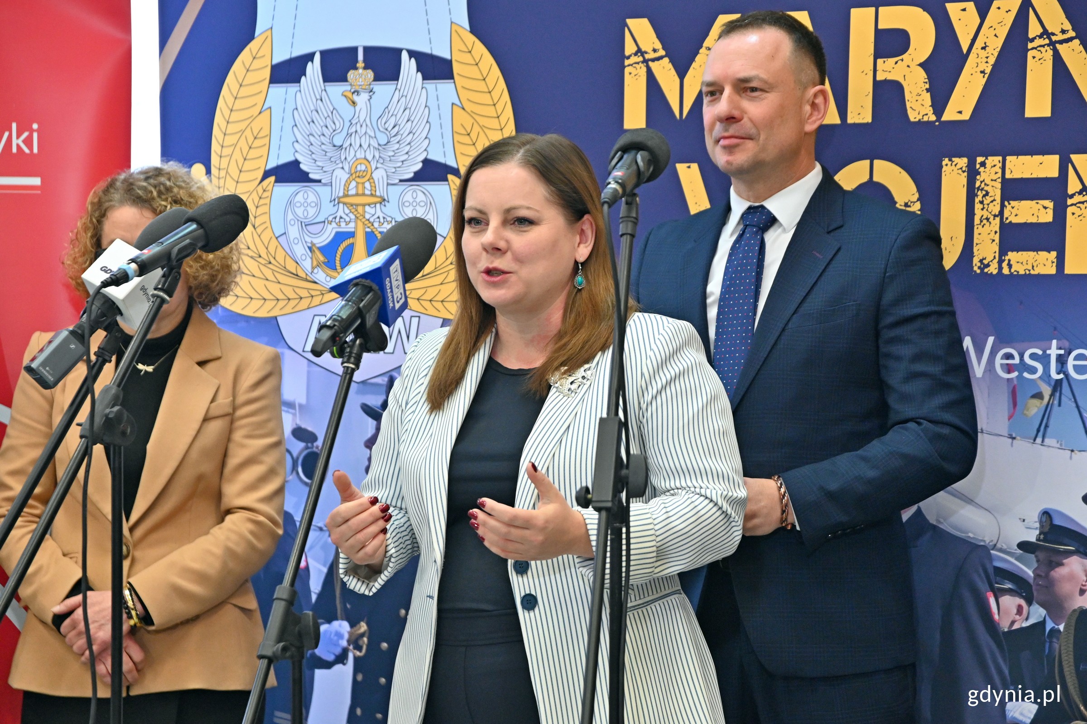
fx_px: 3170
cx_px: 544
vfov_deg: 13.0
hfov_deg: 19.5
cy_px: 362
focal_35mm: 105
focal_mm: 70
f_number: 4.5
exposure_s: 1/125
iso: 1600
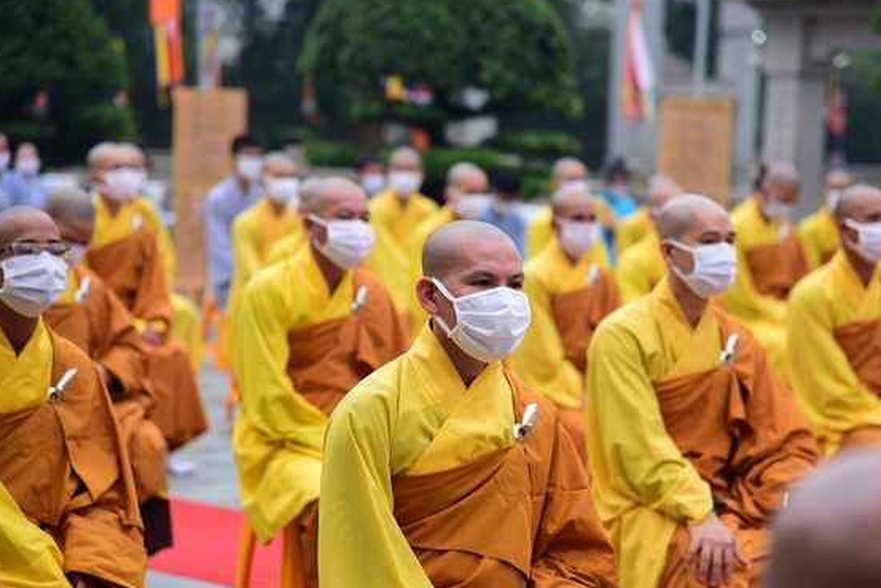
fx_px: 3451
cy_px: 325
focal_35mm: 141
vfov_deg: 9.7
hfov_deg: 14.5
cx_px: 481
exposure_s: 1/100
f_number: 4
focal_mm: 120
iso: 320
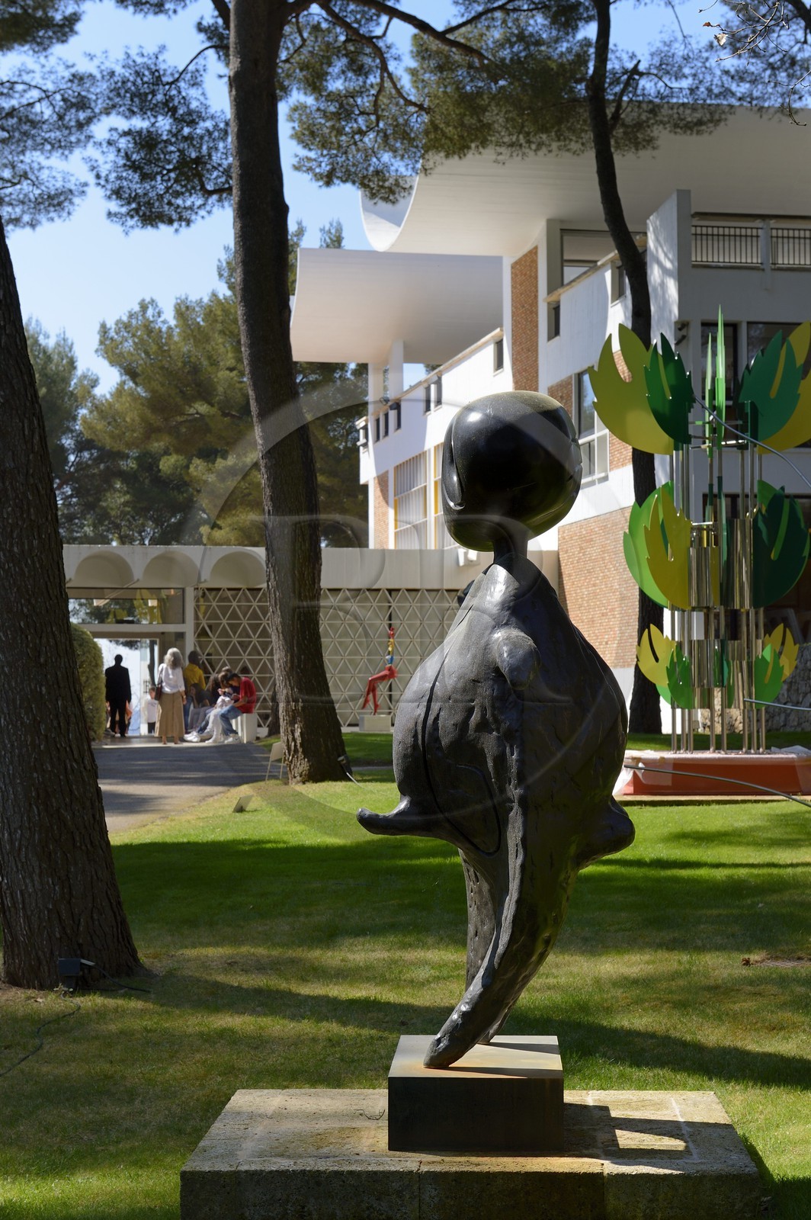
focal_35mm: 70
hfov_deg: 19.4
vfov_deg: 28.9
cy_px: 610
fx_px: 2369
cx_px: 406
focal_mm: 70
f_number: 10
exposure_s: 1/200
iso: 200
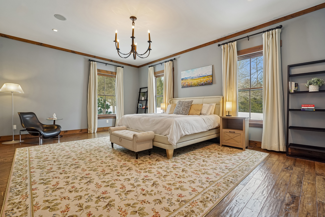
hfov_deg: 96.7
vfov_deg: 73.7
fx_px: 144
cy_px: 108
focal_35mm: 16
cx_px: 162
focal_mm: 16
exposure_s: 1/40
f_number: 6.3
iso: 400
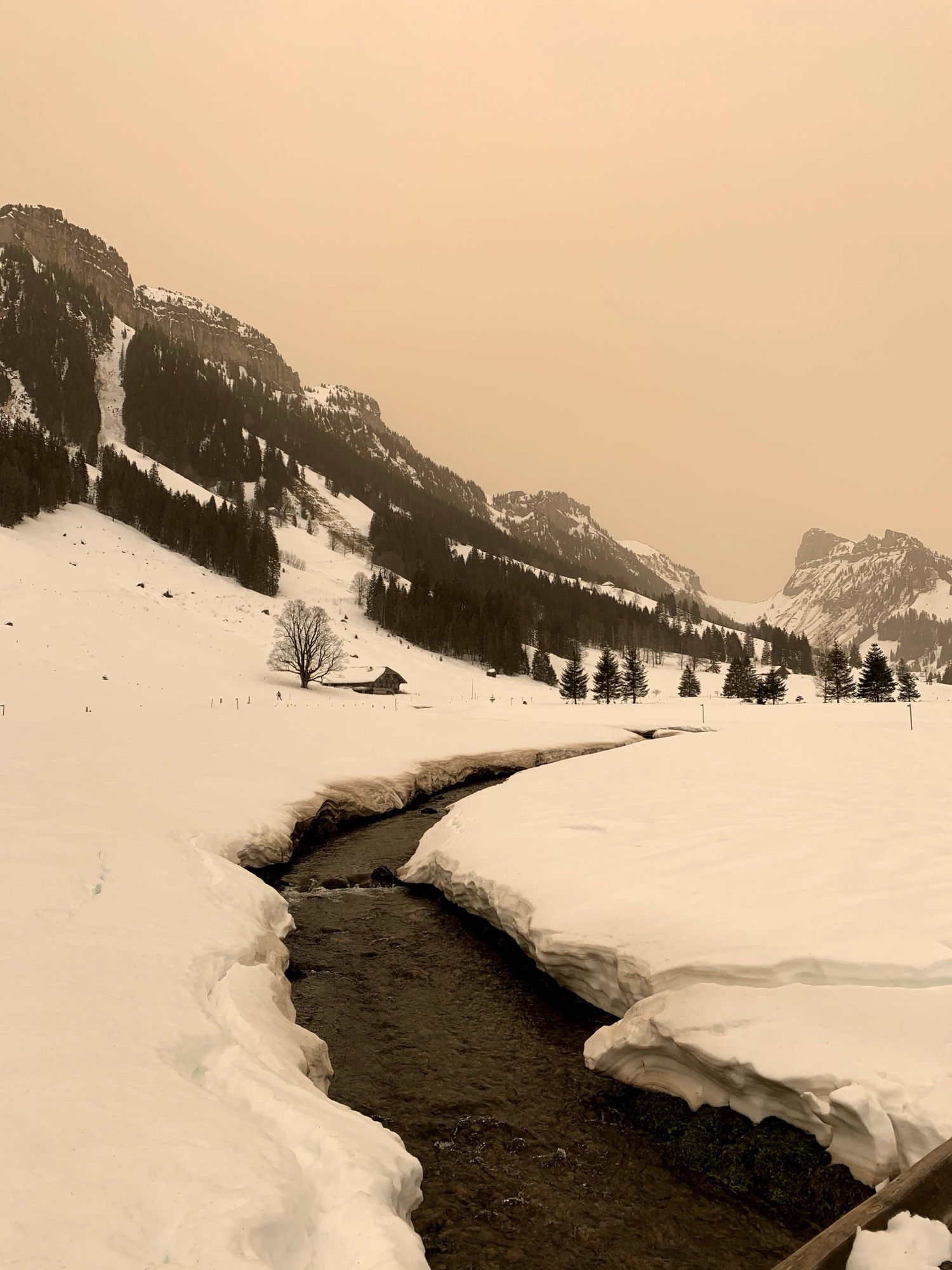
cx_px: 476
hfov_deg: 53.1
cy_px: 635
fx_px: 953
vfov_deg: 67.3
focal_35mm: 26
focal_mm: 4.25
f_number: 1.8
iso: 25
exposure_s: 1/1560
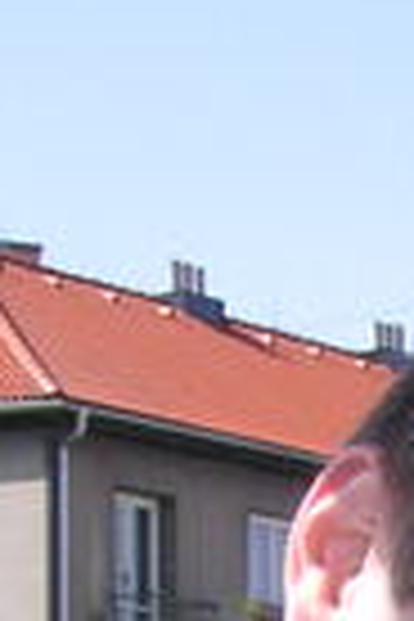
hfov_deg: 6.1
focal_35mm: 223
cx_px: 644
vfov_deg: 8.9
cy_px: 1107
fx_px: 3846
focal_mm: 6.1
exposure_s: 1/1000
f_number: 2.8
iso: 50
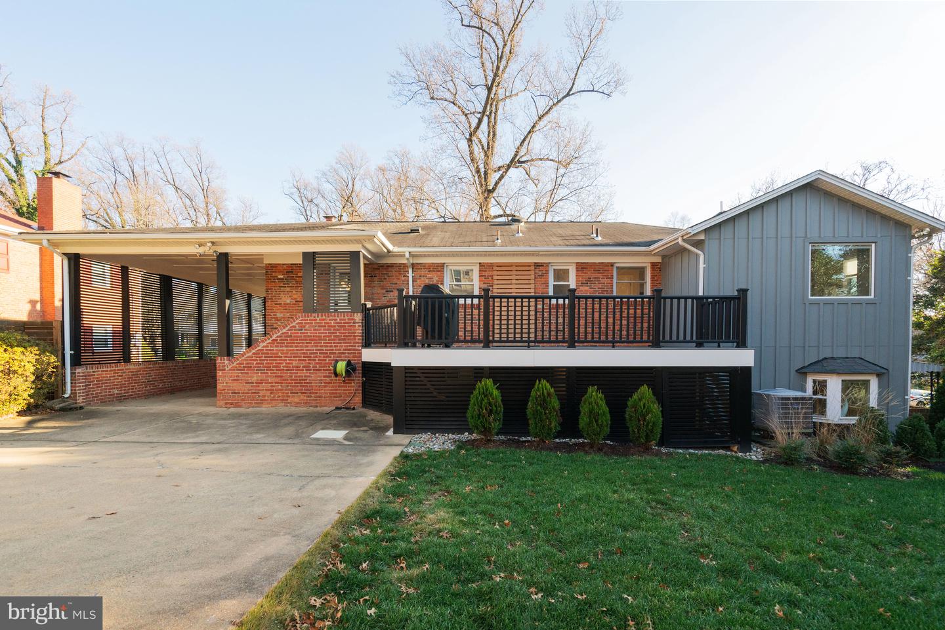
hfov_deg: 96.7
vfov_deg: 73.8
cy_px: 315
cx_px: 472
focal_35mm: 16
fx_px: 420
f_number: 8
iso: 1250
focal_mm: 16
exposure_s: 1/500
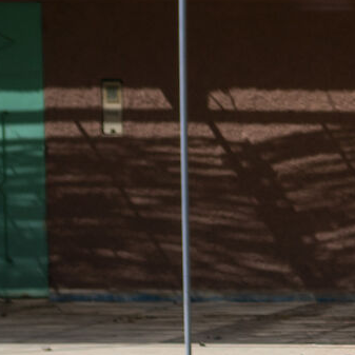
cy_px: 602
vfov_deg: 8.0
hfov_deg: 7.5
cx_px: 964
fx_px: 2460
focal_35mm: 212
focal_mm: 35
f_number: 3.2
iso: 125
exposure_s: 1/1600
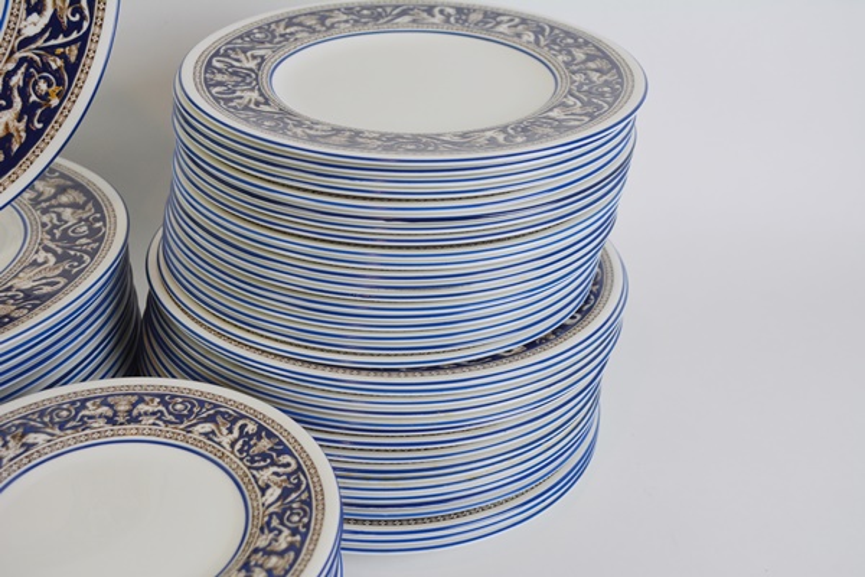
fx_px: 1081
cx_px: 432
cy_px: 288
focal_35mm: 45
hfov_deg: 43.6
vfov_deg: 29.9
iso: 320
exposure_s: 1/125
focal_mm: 30
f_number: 5.6
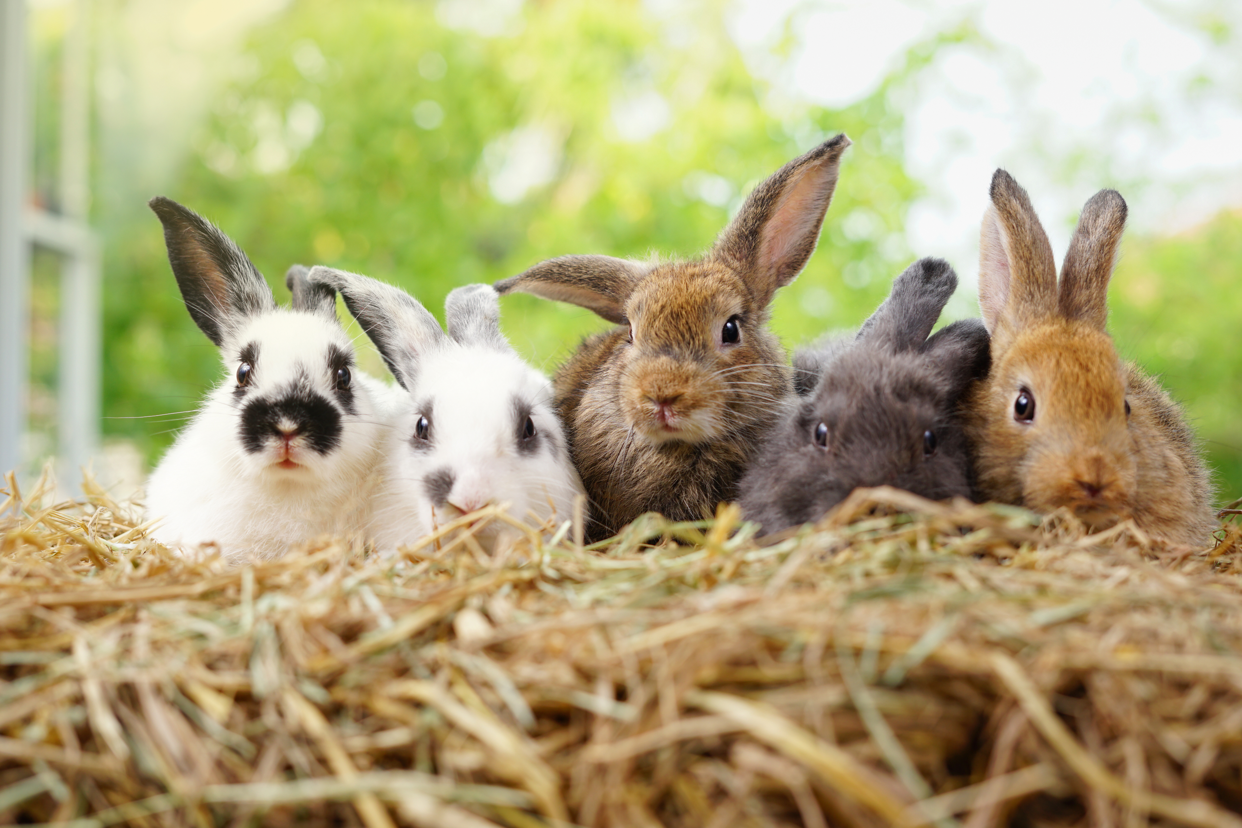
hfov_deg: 39.6
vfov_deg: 27.0
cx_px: 621
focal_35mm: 50
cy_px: 414
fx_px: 1725
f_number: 4
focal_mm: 50
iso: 200
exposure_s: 1/160
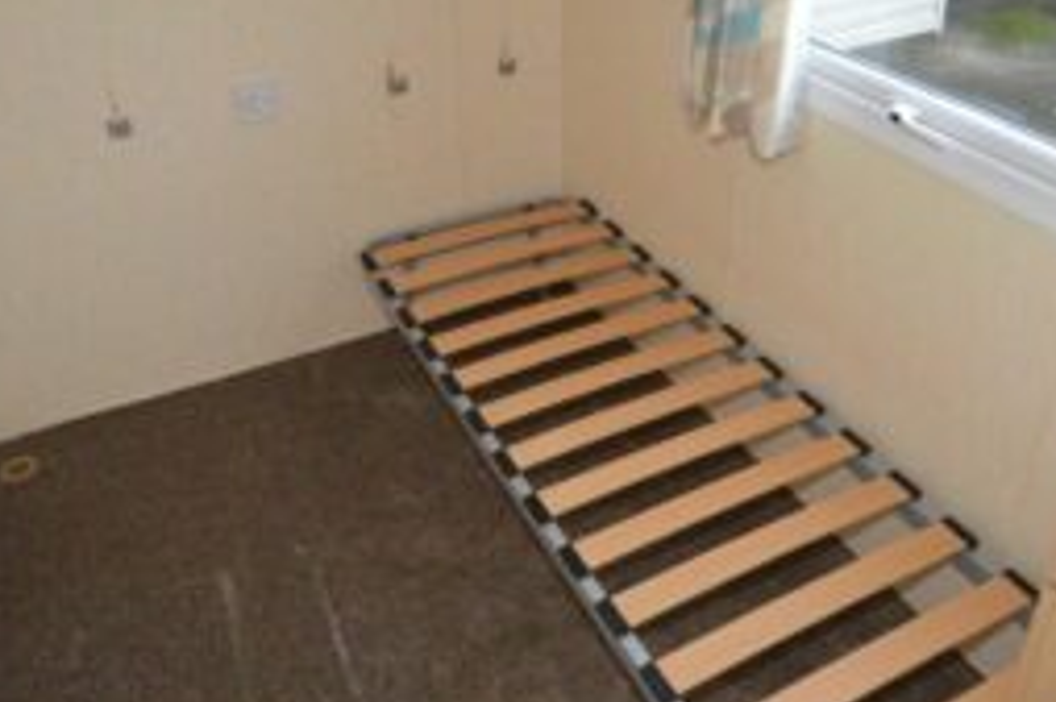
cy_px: 241
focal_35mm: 35
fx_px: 1028
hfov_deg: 54.1
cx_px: 619
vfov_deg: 37.4
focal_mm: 11
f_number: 4.2
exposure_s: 1/60
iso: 1600
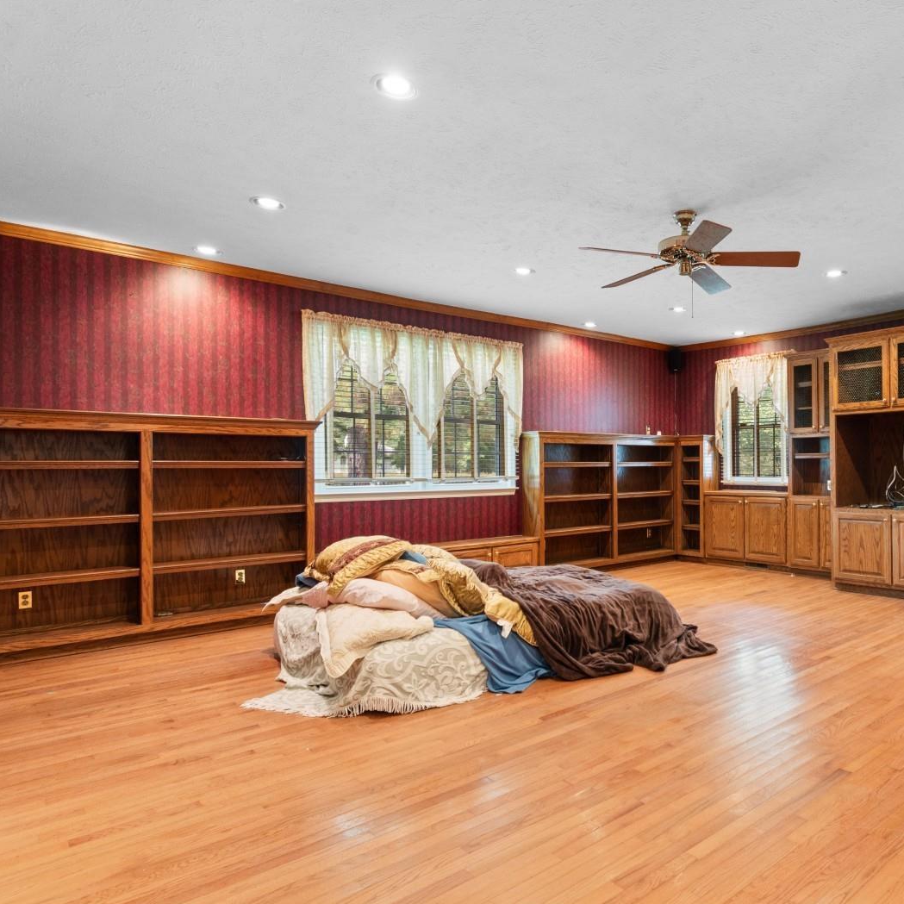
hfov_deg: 68.9
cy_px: 452
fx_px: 620
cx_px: 641
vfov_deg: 72.1
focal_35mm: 21
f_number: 4.8
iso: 100
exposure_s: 5
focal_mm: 11
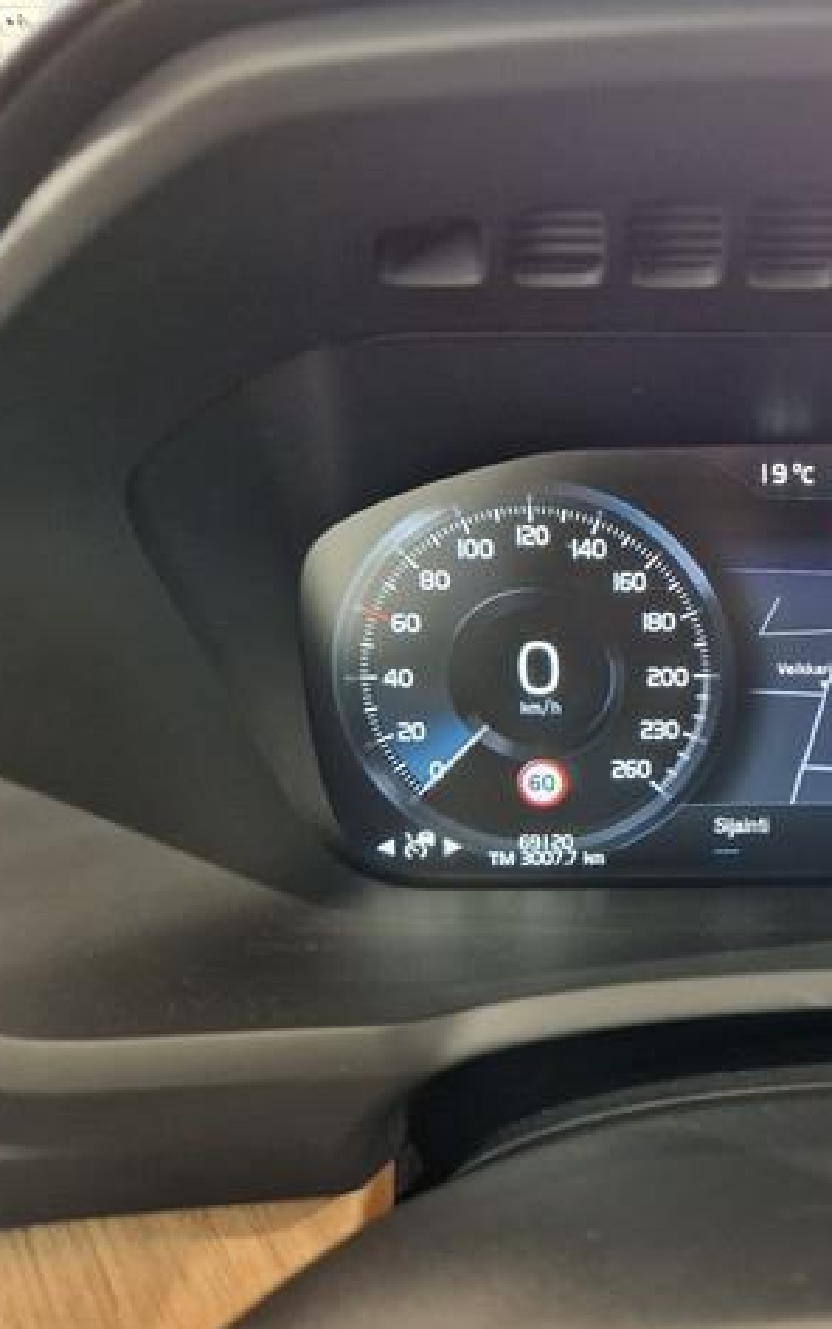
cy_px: 666
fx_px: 1196
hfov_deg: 34.4
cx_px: 857
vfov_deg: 58.1
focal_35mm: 33
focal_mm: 5.4
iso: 640
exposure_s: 1/25
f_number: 1.8
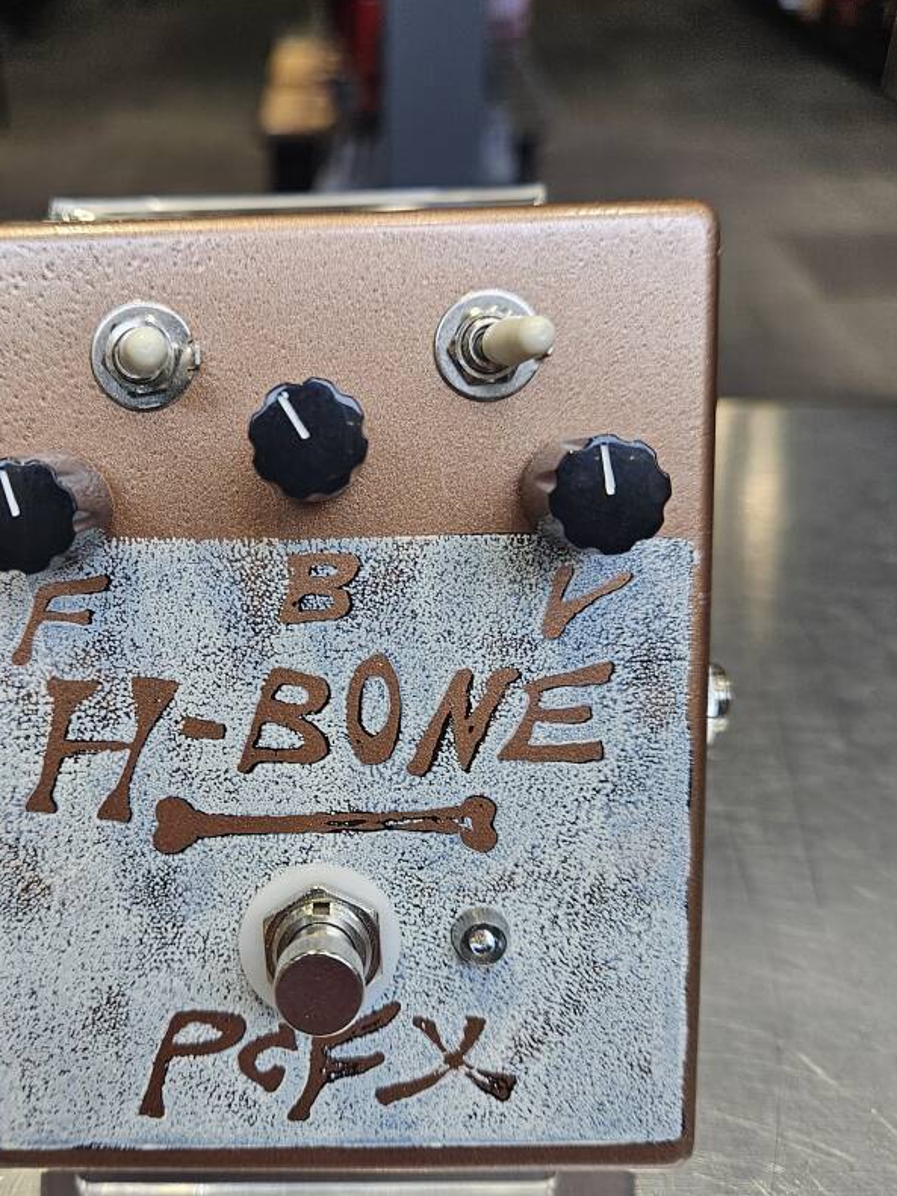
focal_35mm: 32
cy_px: 652
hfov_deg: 43.7
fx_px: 1106
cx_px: 321
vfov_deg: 56.7
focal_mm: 5.4
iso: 64
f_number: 1.8
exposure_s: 1/120
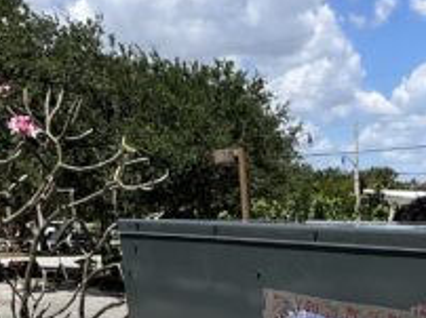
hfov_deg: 26.0
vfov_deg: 16.7
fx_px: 873
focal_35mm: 71
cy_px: 596
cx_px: 426
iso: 50
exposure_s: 1/2398
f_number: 2.2
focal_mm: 2.22
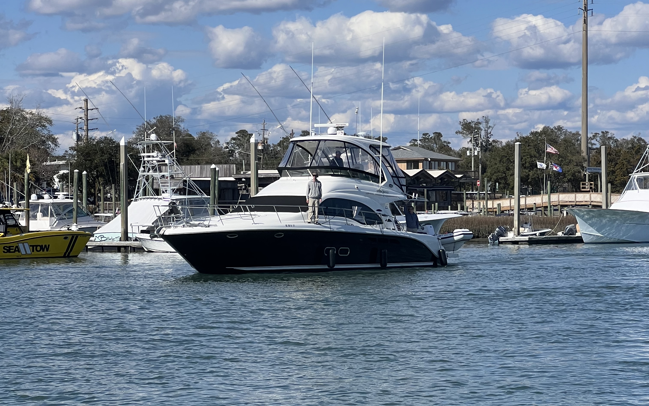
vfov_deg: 12.0
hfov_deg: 19.1
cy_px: 258
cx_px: 324
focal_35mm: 109
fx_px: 1928
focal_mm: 9
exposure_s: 1/1357
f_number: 2.8
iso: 32
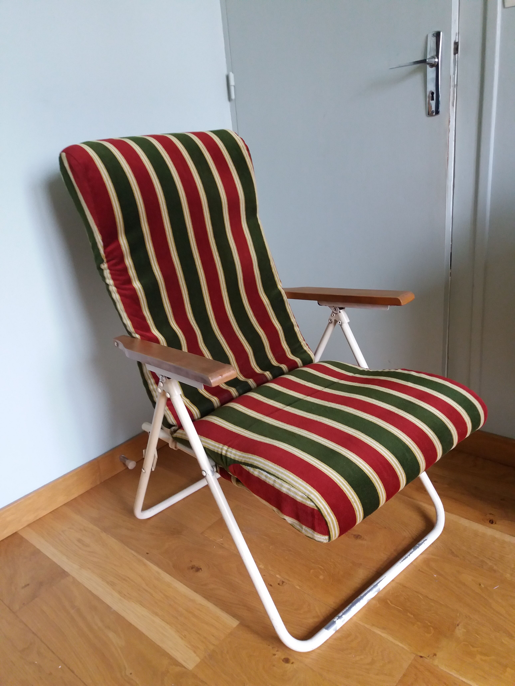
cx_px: 258
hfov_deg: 49.7
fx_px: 555
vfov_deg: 63.4
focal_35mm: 28
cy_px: 343
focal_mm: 3.7
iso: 160
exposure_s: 1/33
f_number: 1.9
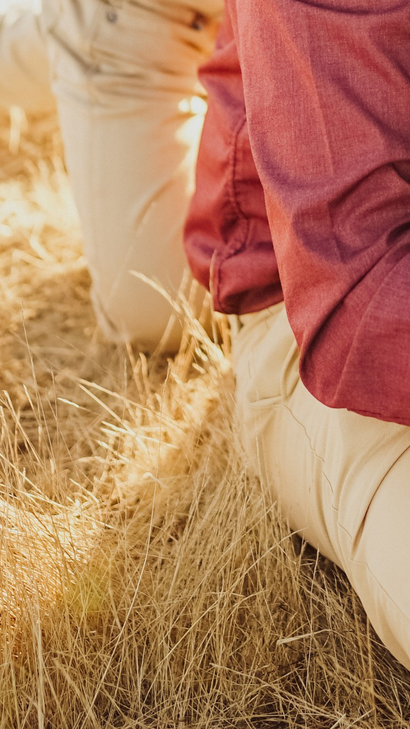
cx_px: 684
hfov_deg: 10.2
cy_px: -220
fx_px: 2203
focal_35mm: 114
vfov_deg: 17.6
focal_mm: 35
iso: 100
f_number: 1.4
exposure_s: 1/640
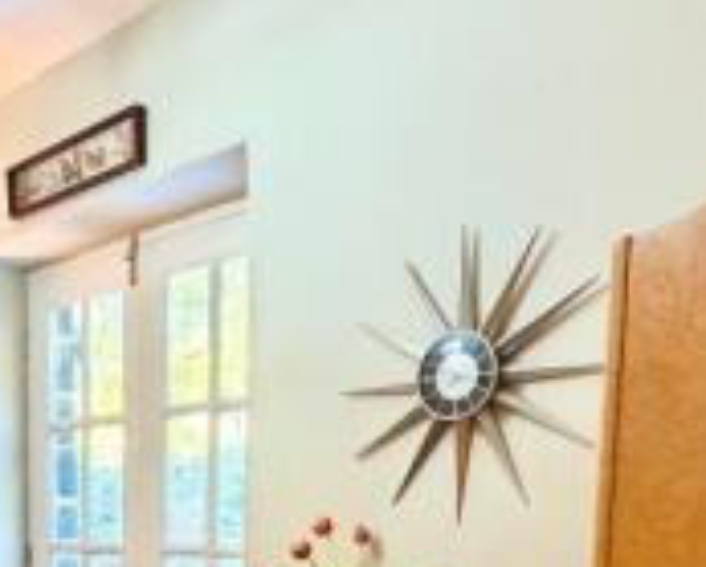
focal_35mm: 46
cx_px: 92
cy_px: 659
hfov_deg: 38.0
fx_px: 963
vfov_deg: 28.9
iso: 320
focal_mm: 2.22
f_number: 2.2
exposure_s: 1/50
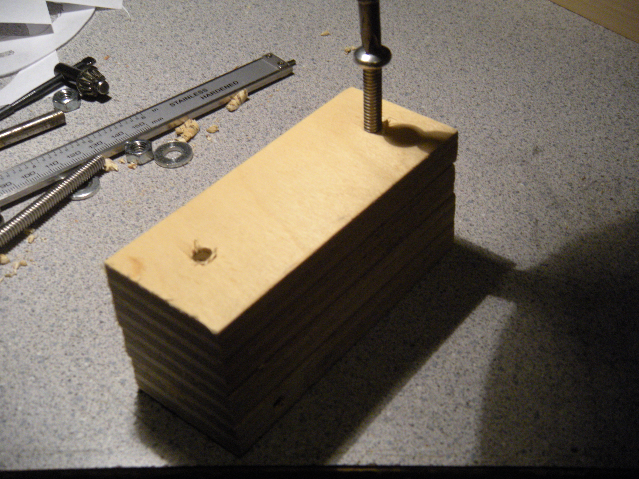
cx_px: 320
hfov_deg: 34.9
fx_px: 1015
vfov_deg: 26.6
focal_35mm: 55
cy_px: 240
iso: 295
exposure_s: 1/51.6
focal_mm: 9.2
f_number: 4.2
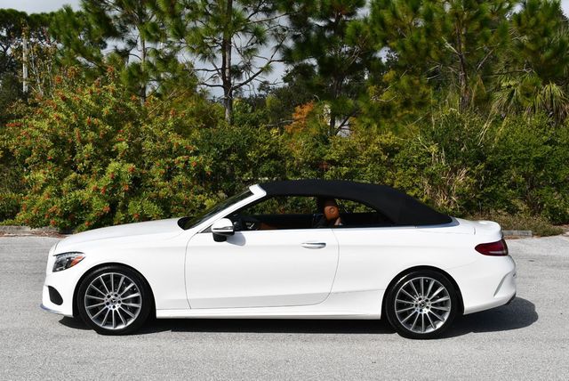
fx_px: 854
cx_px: 284
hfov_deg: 36.8
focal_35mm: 54
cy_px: 190
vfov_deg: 25.1
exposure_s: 1/400
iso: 100
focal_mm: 27
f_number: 10
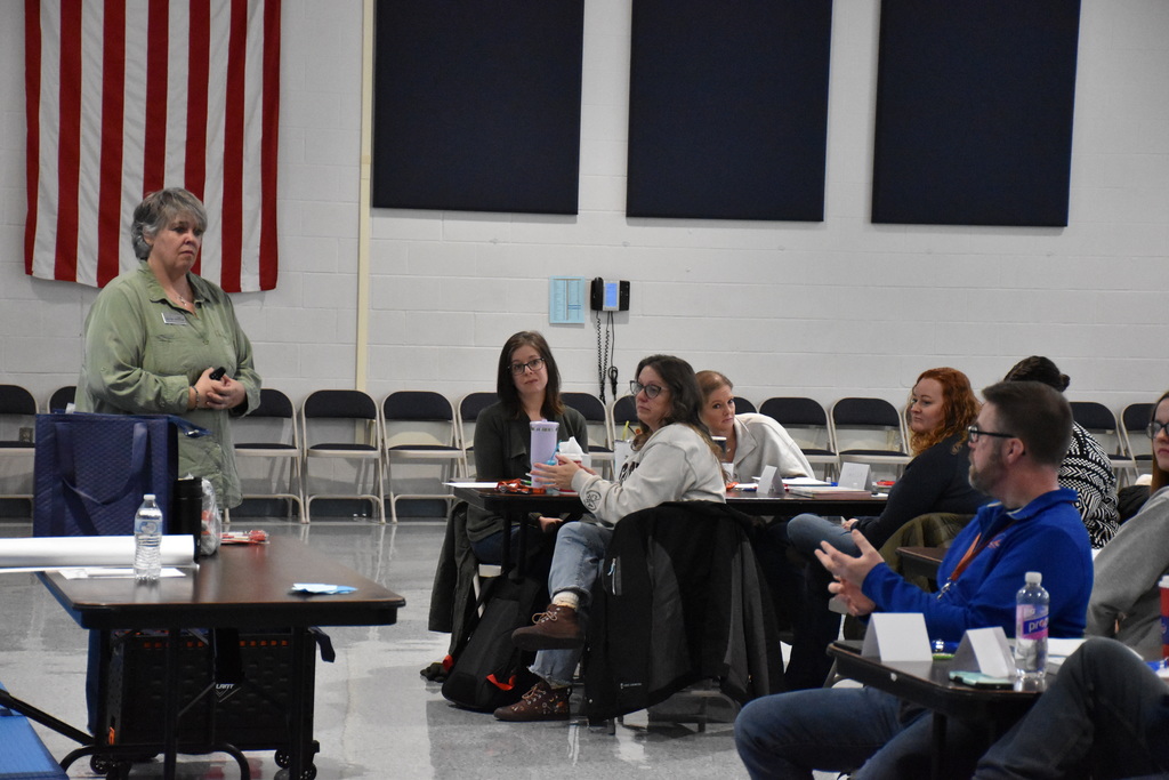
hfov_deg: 20.6
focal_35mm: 99
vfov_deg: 13.8
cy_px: 390
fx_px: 3215
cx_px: 584
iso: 6400
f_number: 5
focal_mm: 66
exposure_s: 1/320
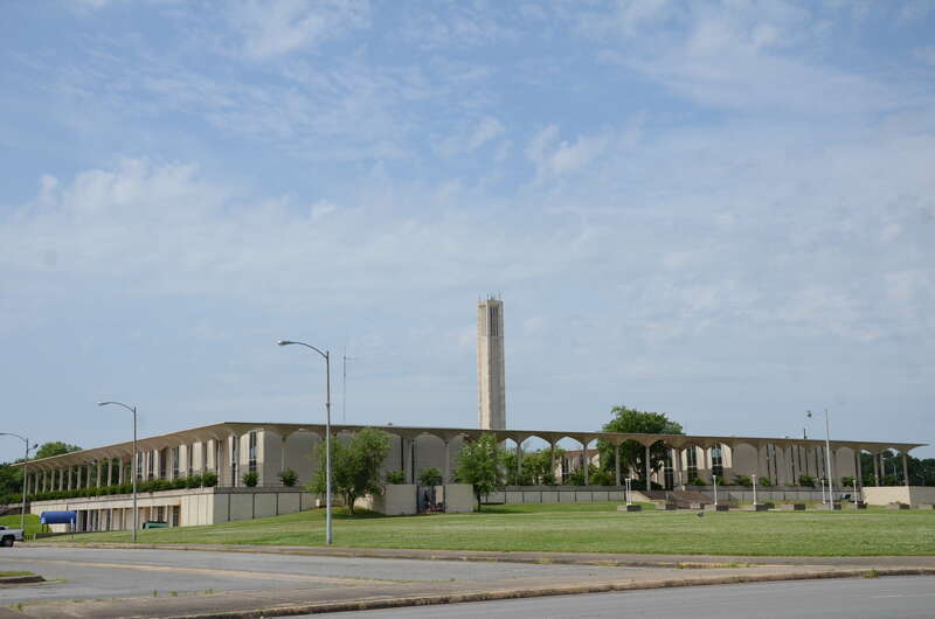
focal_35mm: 45
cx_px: 468
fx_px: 1166
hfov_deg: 43.7
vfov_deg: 29.7
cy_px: 310
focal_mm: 30
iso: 200
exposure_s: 1/1000
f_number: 8
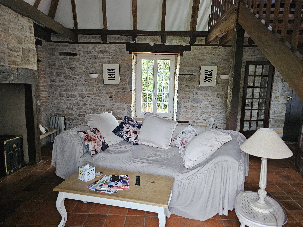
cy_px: 114
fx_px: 201
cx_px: 152
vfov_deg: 58.9
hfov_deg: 73.9
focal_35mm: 23
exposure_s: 1/100
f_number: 1.7
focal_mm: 6.3
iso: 640
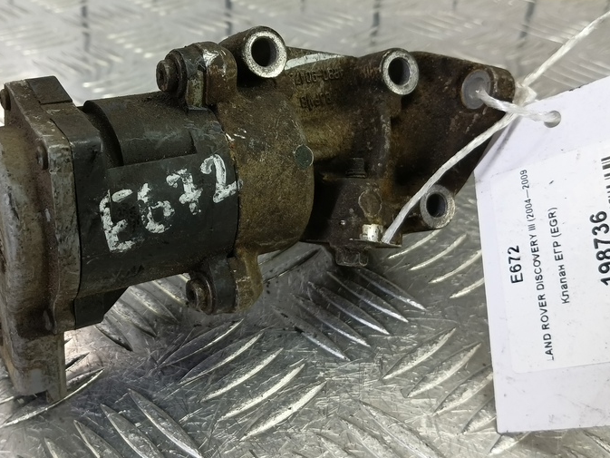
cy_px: 188
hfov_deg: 51.9
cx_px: 221
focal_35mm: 35
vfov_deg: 40.6
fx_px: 617
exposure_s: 1/50
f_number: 1.6
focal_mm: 4.11
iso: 153
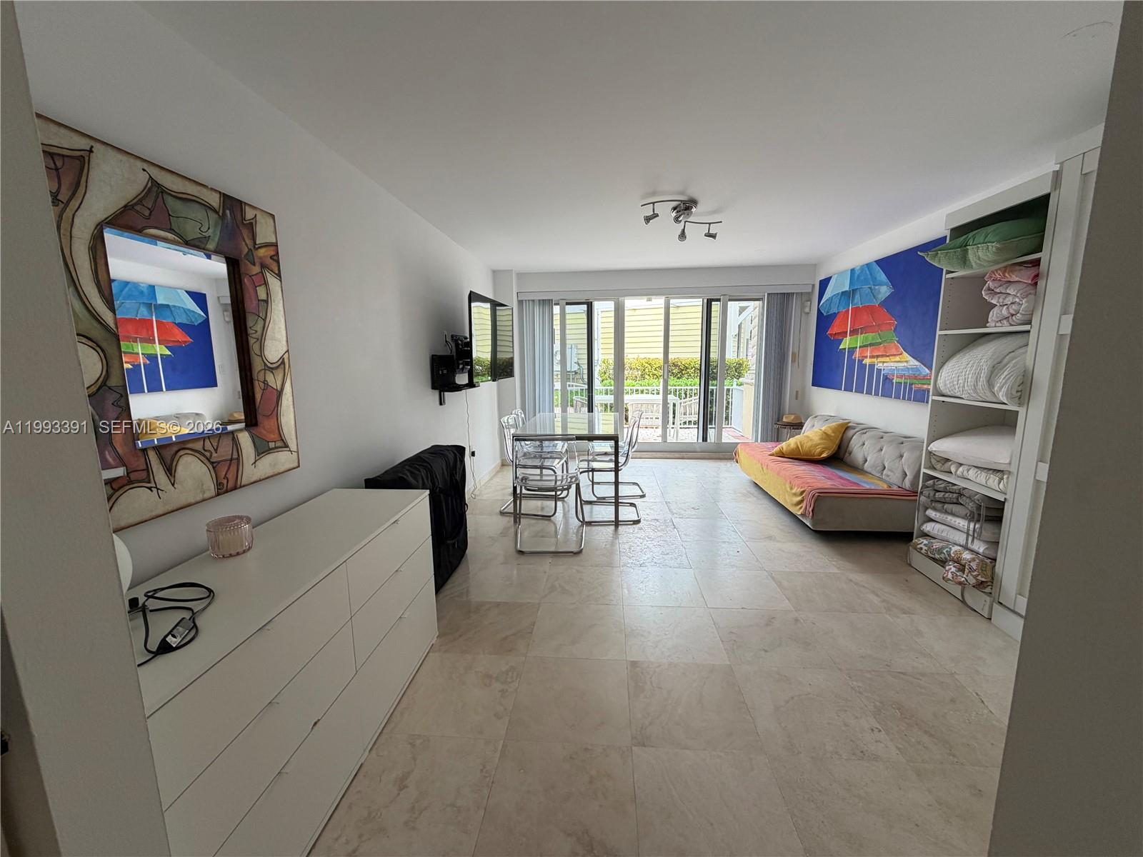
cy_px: 428
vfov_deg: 85.7
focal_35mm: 14
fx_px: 462
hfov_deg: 102.1
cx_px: 572
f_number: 2.2
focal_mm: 2.22
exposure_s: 1/121
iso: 100
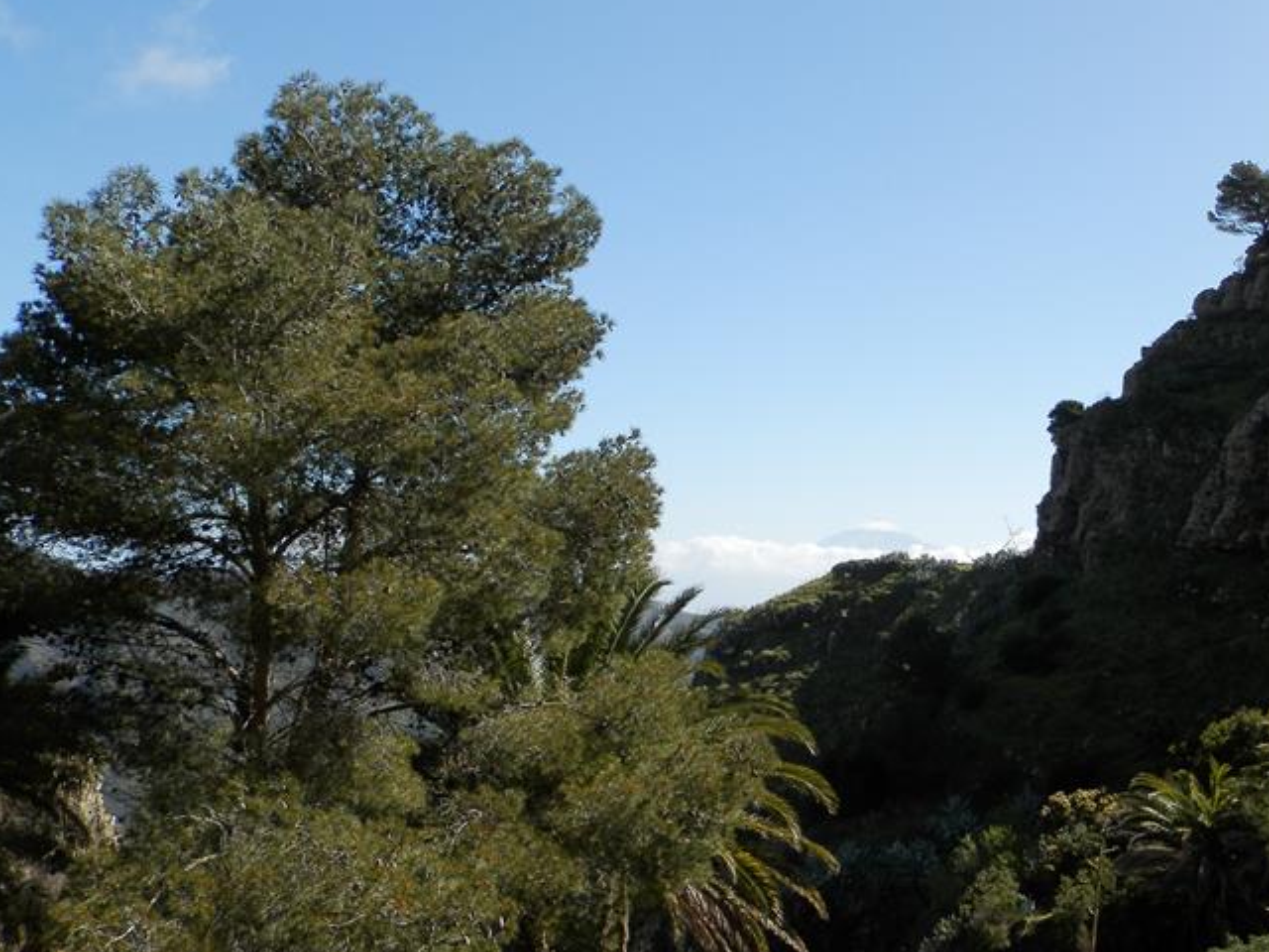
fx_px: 1466
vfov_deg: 36.0
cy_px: 476
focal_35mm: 40
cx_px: 912
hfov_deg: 45.6
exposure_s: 1/1000
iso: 80
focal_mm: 4.5
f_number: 3.1
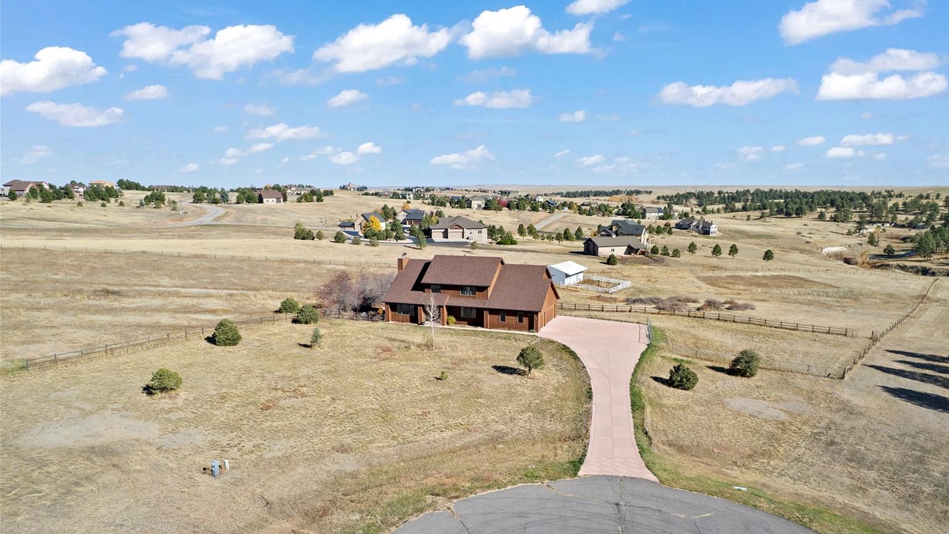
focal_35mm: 24
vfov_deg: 47.4
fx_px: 604
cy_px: 319
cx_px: 494
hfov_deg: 76.3
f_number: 2.8
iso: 100
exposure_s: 1/1500
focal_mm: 8.38
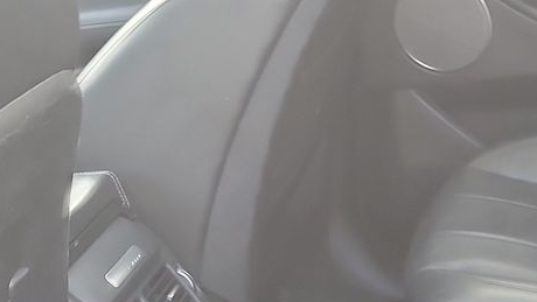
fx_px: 1296
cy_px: 400
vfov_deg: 12.8
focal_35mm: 91
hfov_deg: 22.6
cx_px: 529
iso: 345
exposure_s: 1/59
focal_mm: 6.7
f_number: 1.8
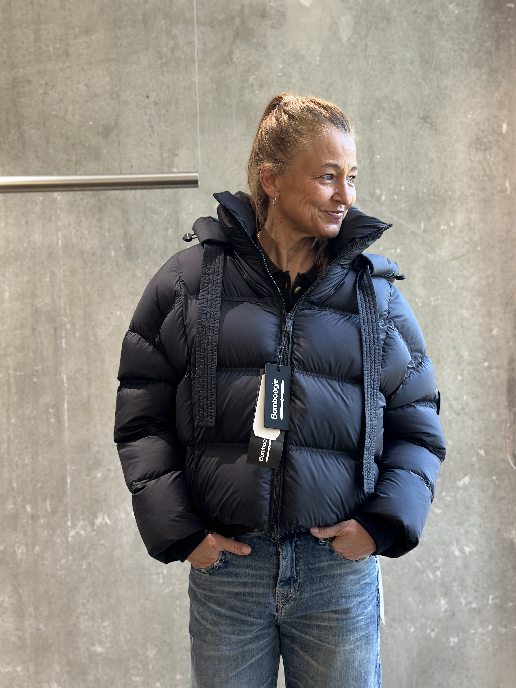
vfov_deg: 38.9
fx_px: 974
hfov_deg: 29.7
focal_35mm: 49
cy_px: 347
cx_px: 259
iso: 160
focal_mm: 6.86
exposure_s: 1/100
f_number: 1.78
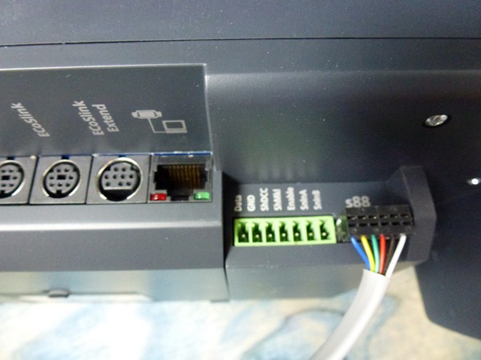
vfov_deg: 56.8
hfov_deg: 71.6
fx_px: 333
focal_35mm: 24
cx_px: 240
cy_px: 180
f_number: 3.3
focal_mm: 4.3
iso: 800
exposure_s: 1/30
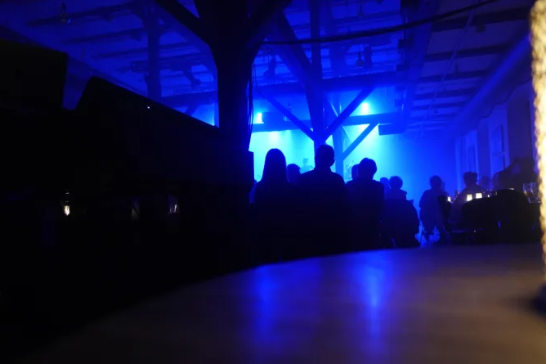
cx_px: 280
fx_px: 379
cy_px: 187
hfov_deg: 71.5
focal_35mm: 25
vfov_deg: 51.3
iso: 800
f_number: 1.8
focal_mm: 9.4
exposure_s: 1/25
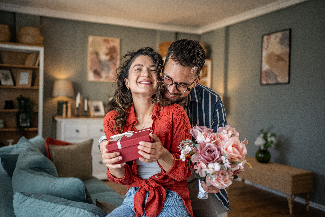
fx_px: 316
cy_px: 108
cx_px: 162
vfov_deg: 37.9
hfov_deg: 54.4
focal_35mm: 35
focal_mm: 35
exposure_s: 1/1000
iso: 1000
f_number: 1.8
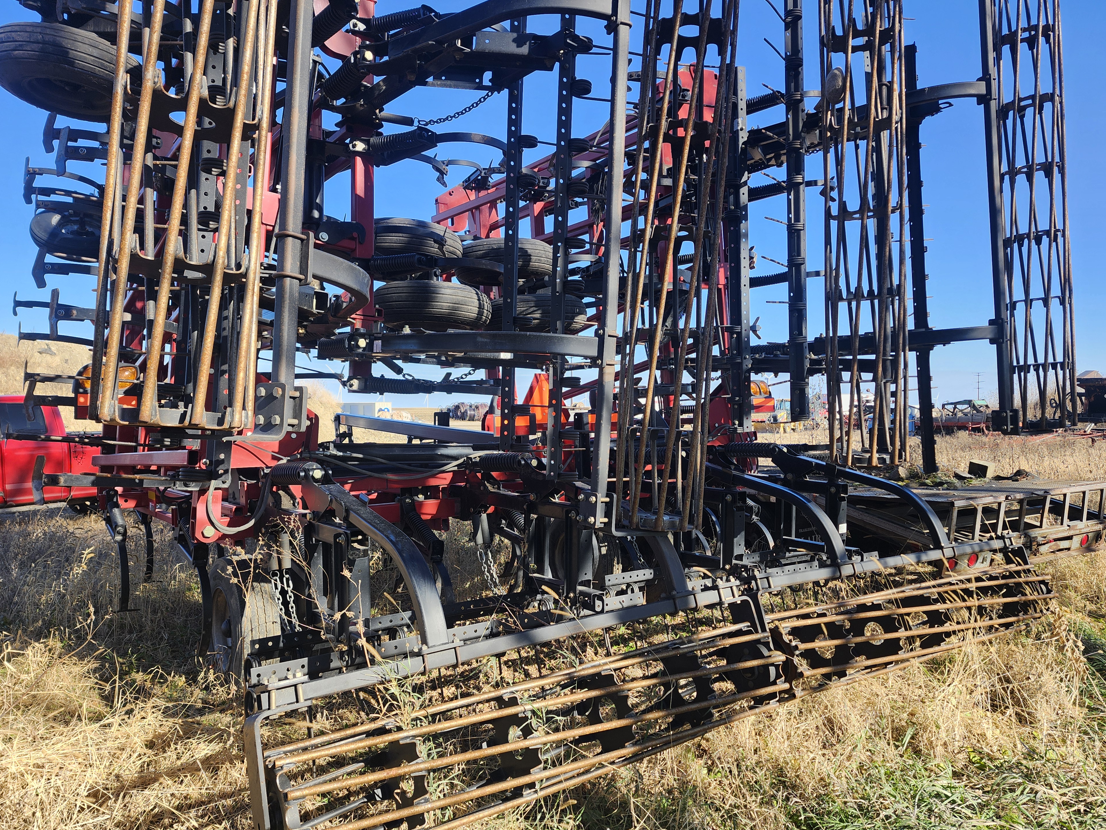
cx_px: 562
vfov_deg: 56.8
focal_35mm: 24
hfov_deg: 71.6
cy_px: 424
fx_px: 767
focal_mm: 5.54
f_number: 1.8
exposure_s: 1/596
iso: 25
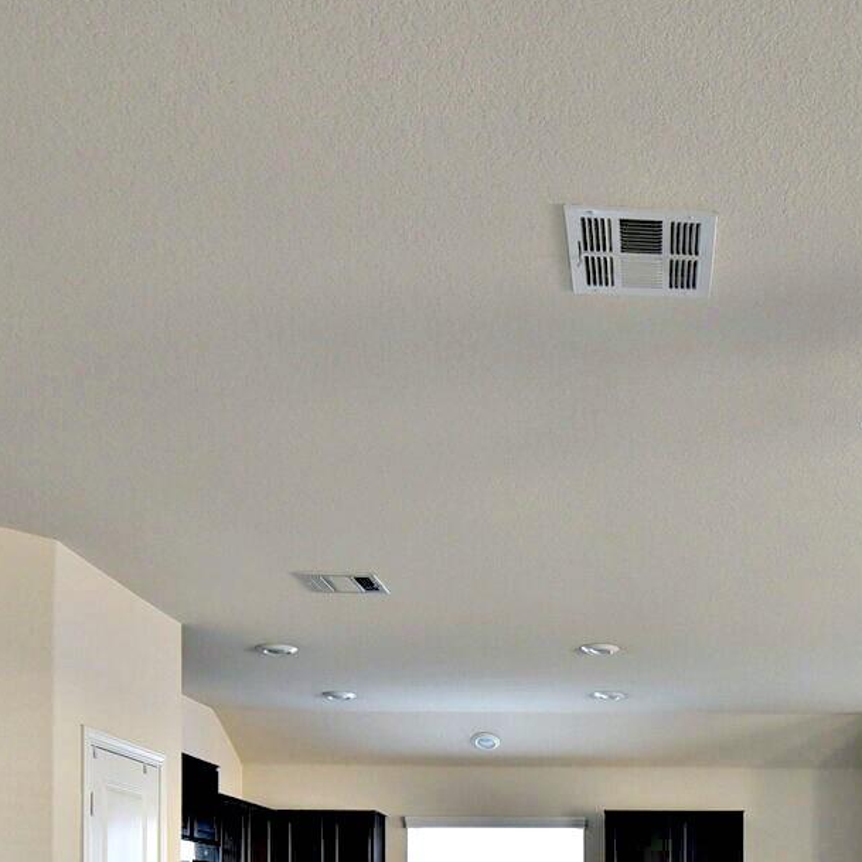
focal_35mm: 40
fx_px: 1127
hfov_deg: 40.1
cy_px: 935
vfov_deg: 36.0
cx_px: 696
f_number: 3.5
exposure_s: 1/60
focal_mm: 14
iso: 800
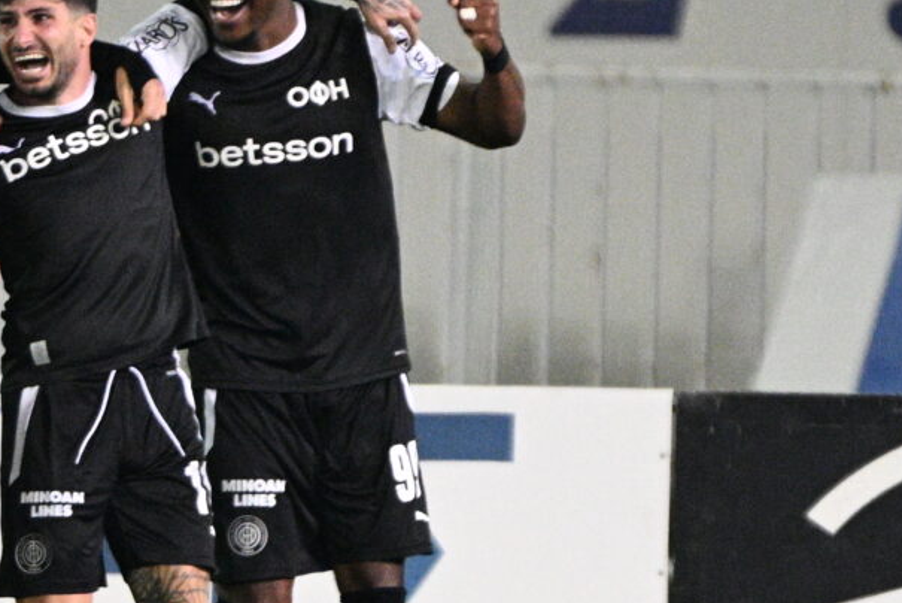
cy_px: 381
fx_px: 27824
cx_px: 37
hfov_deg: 1.9
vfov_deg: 1.2
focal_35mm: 1110
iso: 2500
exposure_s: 1/1000
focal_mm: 560
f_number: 4
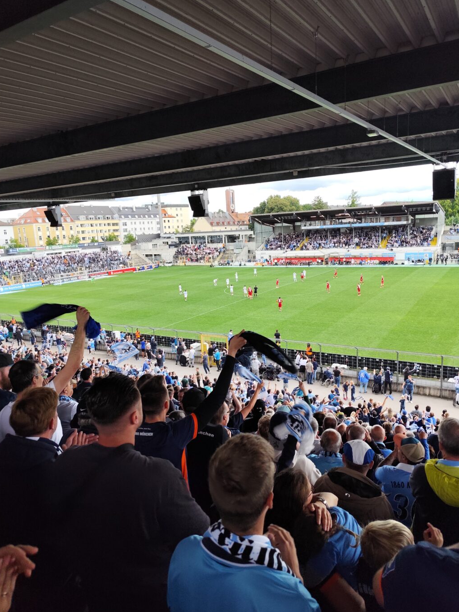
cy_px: 311
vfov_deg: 71.6
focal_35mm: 24
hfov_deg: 56.8
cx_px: 227
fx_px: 425
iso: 50
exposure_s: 1/150
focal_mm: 6.19
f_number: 1.65
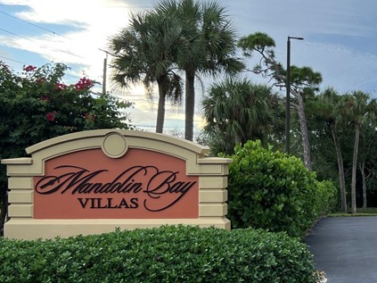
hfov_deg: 28.9
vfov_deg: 23.3
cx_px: 373
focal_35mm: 63
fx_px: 686
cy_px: 139
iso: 50
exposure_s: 1/866
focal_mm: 5.7
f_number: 1.5
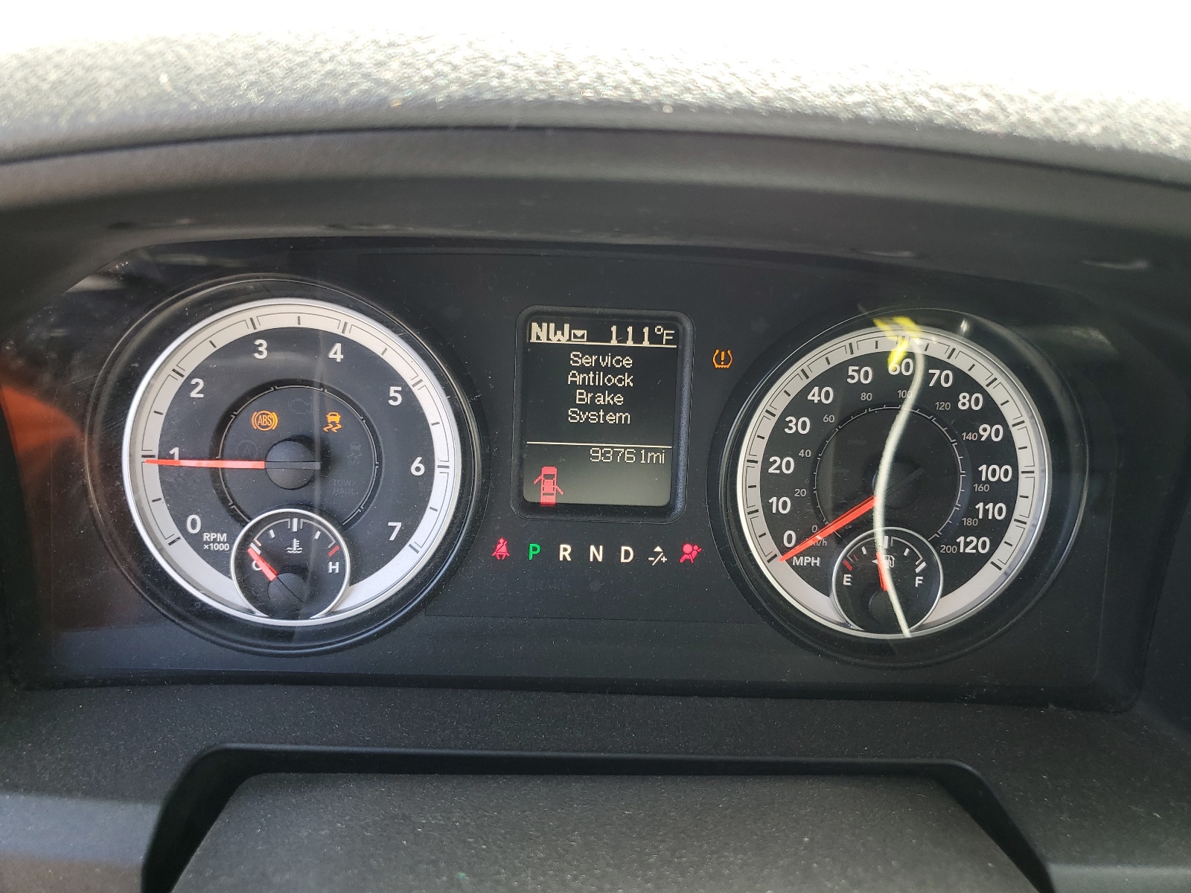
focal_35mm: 26
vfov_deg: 53.1
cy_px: 446
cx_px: 596
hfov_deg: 67.3
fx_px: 895
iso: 51
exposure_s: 1/120
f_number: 1.5
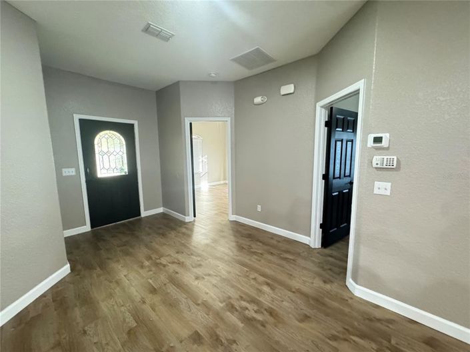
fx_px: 190
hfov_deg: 102.1
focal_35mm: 14
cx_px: 235
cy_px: 176
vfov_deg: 85.6
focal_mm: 2.22
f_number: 2.2
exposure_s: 1/60
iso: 1250
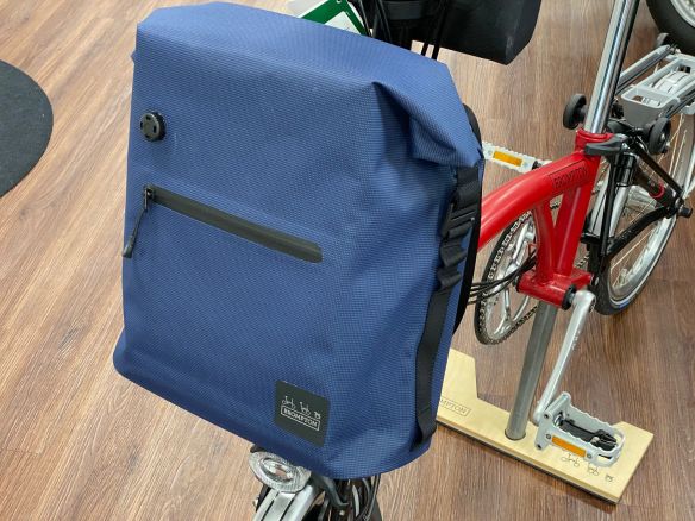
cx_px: 348
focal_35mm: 52
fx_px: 1044
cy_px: 260
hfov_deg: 36.8
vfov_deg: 28.0
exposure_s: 1/50
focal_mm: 6
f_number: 2
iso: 250
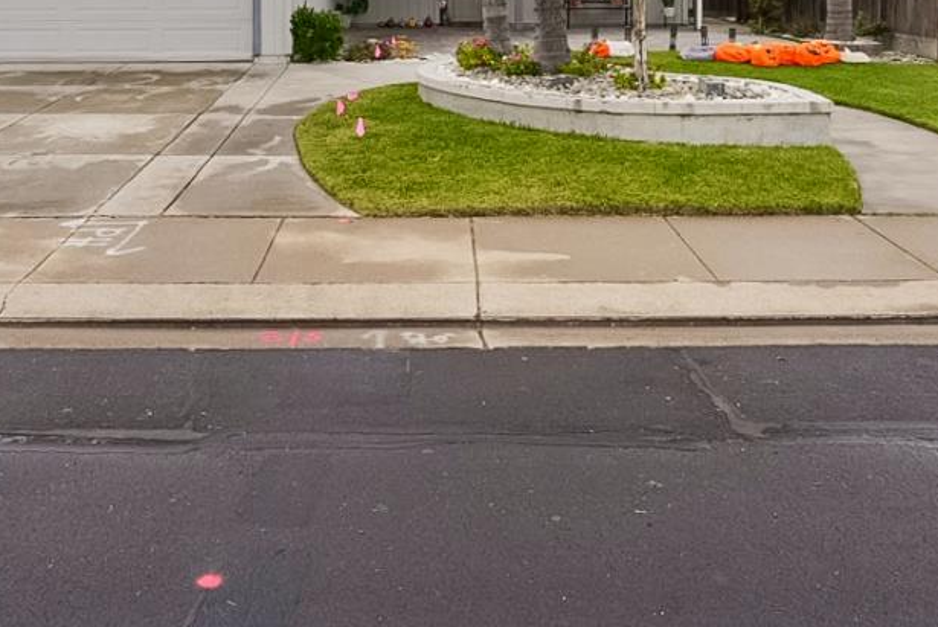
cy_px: -37
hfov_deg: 49.5
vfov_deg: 31.1
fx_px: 1017
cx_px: 445
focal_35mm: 39
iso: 160
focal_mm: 16
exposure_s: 1/160
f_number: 8
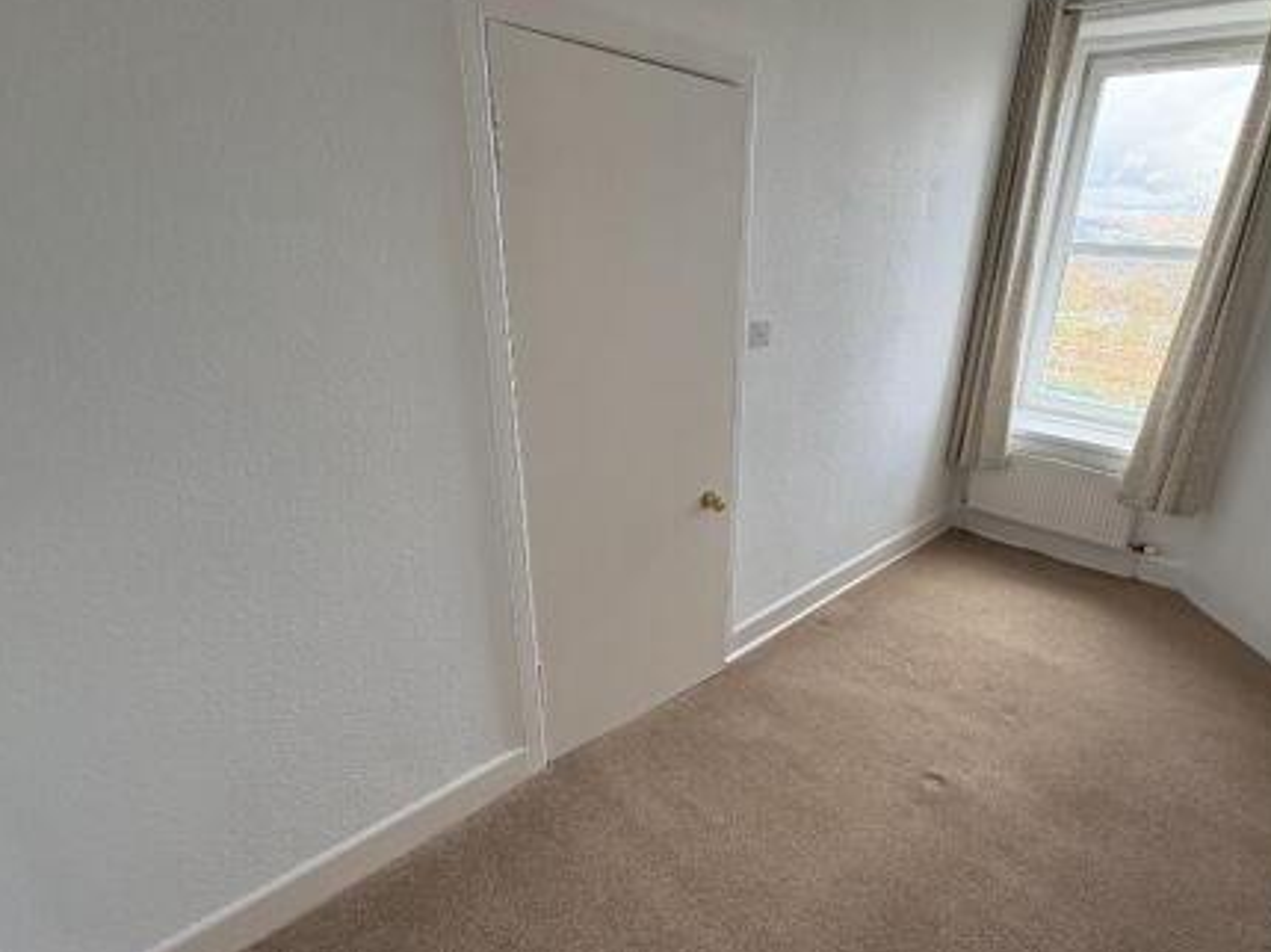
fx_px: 697
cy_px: 531
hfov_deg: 83.8
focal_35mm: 19
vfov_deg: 68.4
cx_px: 755
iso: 80
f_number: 2.2
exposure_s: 1/125
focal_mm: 2.22
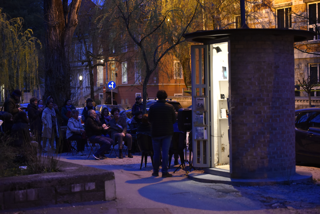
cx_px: 160
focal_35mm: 70
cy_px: 107
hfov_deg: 28.8
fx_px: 622
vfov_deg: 19.5
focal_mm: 70
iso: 3200
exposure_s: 1/40
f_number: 2.8
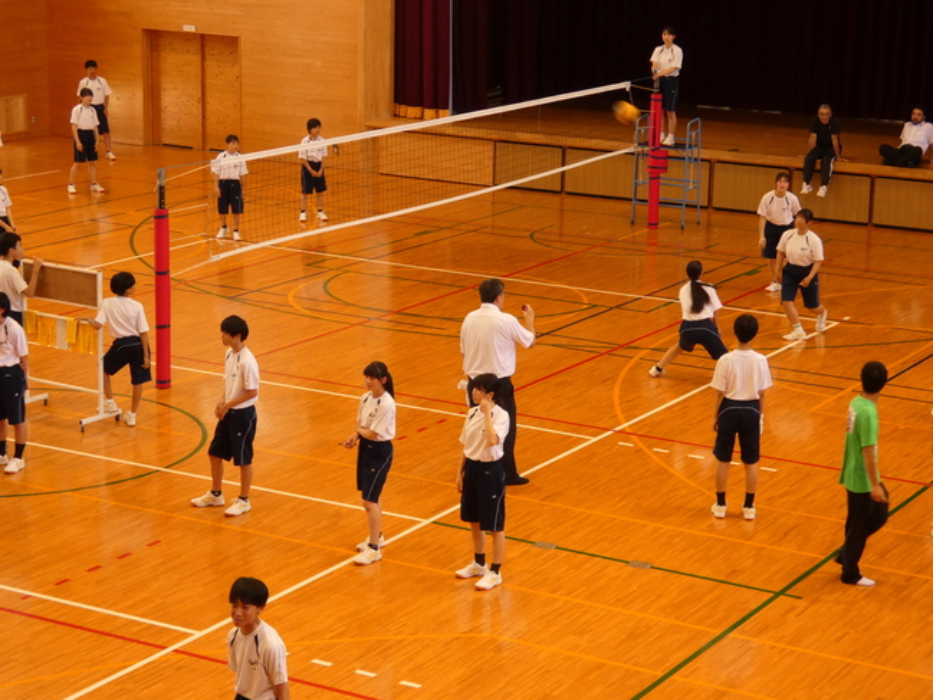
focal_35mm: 79
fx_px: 2130
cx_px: 466
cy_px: 350
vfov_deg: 18.7
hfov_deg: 24.7
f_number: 4.5
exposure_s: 1/80
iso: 400
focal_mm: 14.1
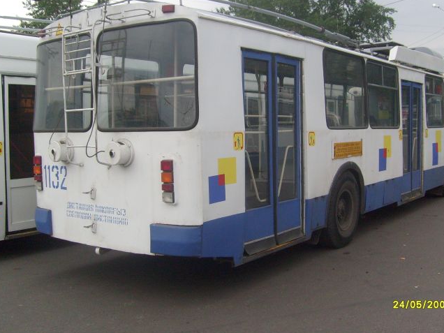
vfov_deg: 32.8
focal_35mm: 44
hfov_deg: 42.9
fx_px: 564
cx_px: 225
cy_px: 138
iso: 80
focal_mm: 5.8
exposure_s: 1/250
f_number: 2.8
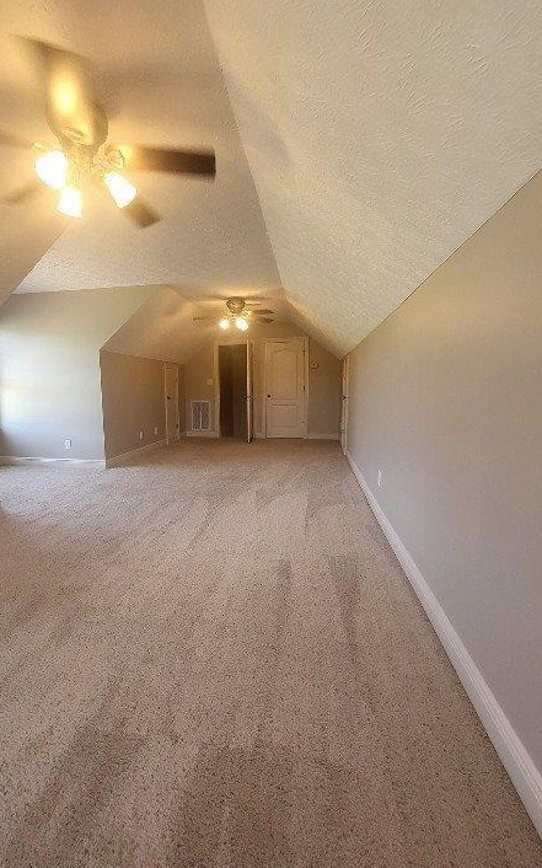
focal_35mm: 15
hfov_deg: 74.3
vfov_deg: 101.5
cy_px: 434
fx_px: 355
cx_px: 230
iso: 100
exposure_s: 1/60
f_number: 2.2
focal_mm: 1.74
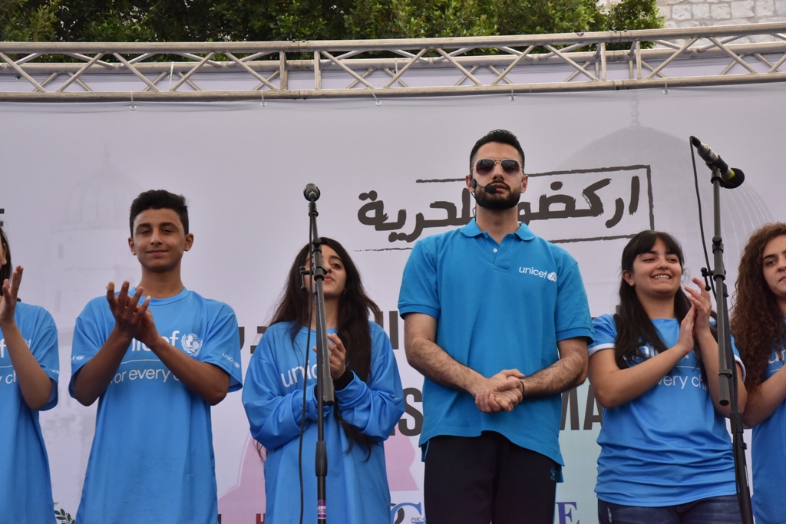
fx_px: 1638
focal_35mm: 75
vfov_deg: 18.2
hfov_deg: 27.0
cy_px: 262
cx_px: 393
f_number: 14
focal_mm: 75
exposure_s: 1/800
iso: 2500
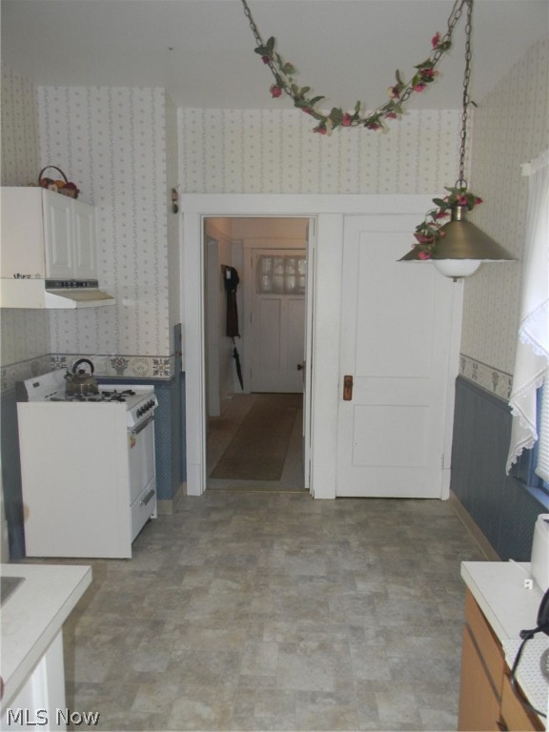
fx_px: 592
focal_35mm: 28
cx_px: 274
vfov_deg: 63.4
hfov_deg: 49.7
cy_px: 366
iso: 200
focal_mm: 5
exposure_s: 1/26
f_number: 3.5
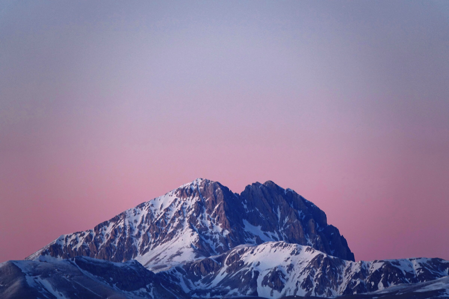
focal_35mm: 477
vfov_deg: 2.9
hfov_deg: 4.3
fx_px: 5949
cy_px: 150
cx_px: 224
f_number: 4
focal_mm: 174.93
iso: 100
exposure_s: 1/50
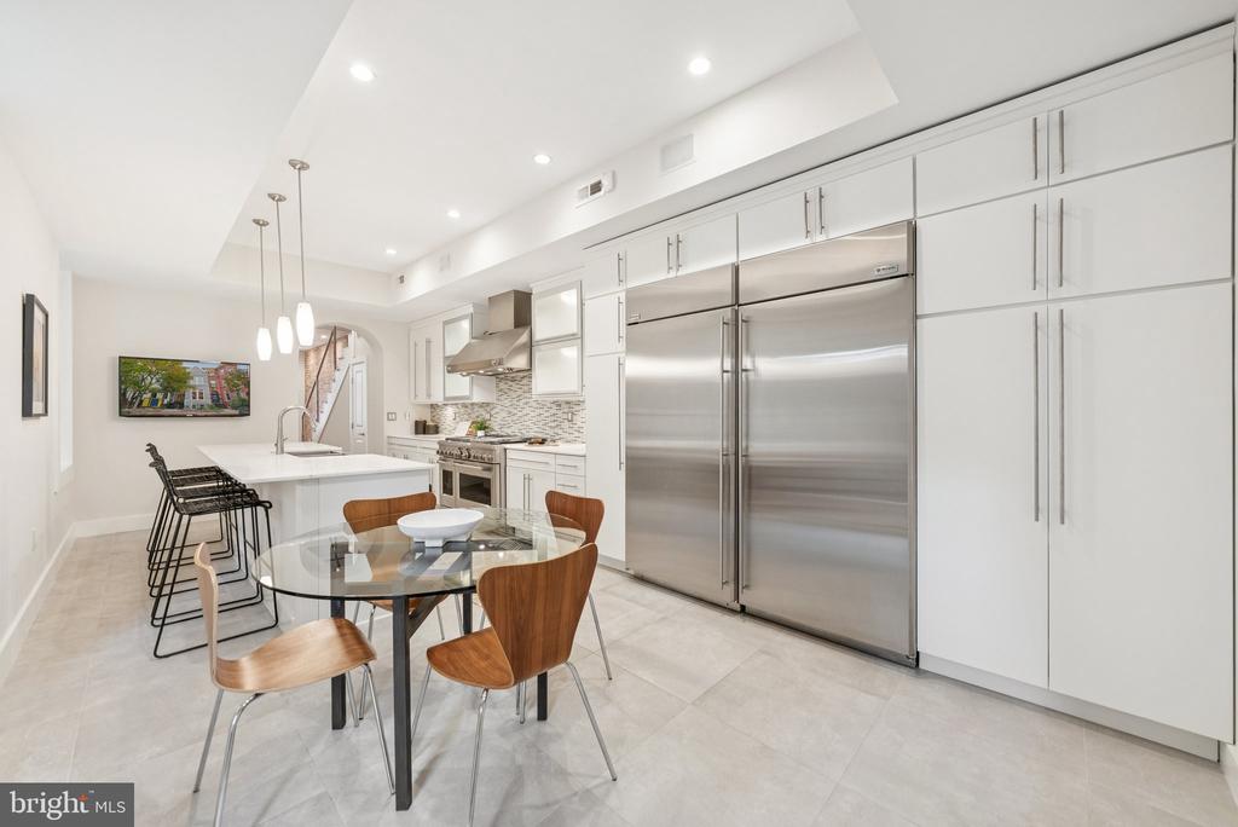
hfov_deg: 108.3
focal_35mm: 13
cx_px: 619
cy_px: 414
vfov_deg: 85.5
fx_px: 447
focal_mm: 13
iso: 640
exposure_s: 1/20
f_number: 7.1
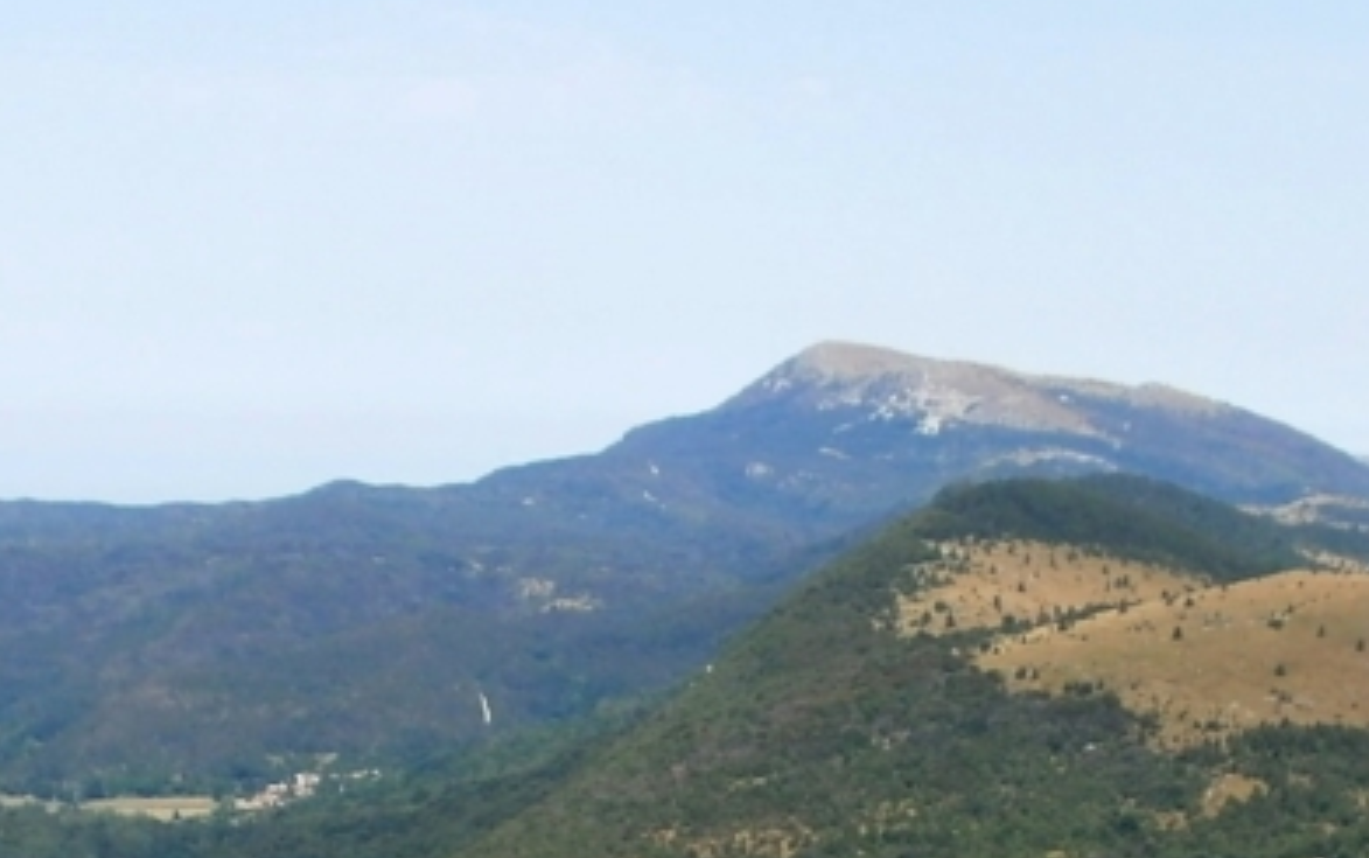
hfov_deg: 14.2
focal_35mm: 147
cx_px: 711
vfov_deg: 8.7
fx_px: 5488
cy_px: 1254
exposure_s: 1/640
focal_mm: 9.4
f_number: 4.1
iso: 100
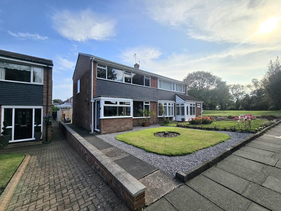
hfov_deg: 106.2
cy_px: 106
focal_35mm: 13
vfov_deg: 89.9
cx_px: 140
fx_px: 106
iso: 50
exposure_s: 1/2500
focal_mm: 2.2
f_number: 2.2
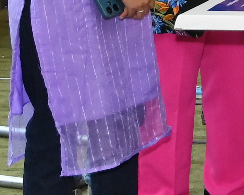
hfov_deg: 6.6
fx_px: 1819
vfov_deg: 5.9
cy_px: -259
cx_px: 855
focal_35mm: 252
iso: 1600
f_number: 4.5
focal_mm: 37
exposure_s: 1/160
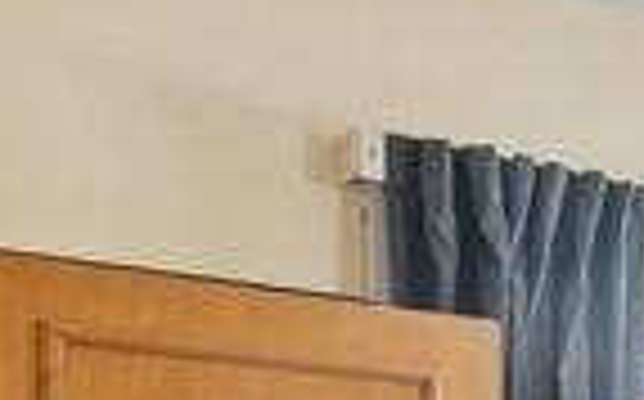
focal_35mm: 90
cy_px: 656
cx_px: 1329
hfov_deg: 16.6
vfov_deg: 13.4
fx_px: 1578
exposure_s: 1/2.5
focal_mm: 14
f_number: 11
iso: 100
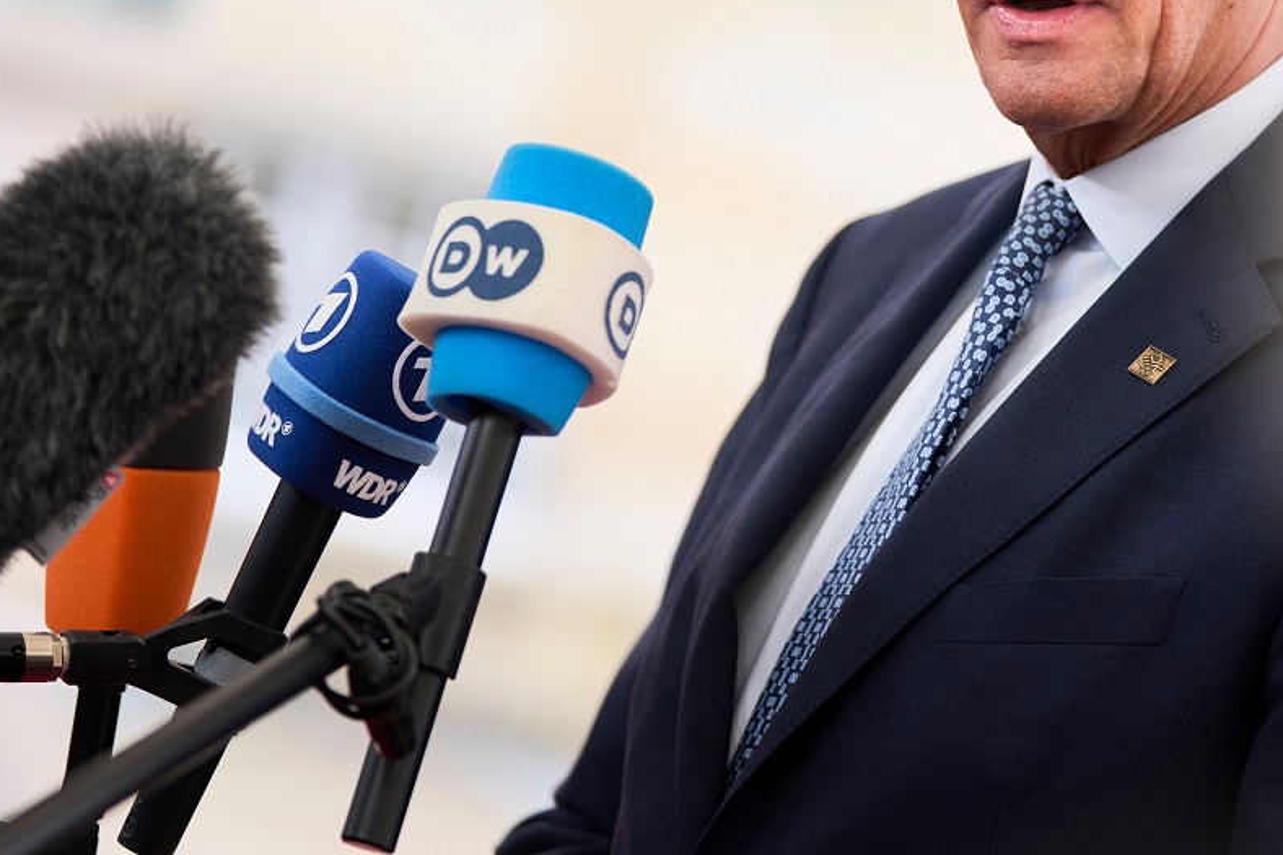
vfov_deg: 6.6
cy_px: 182
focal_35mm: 208
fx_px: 7411
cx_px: 972
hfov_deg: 9.9
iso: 250
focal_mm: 128
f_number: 2.8
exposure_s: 1/400
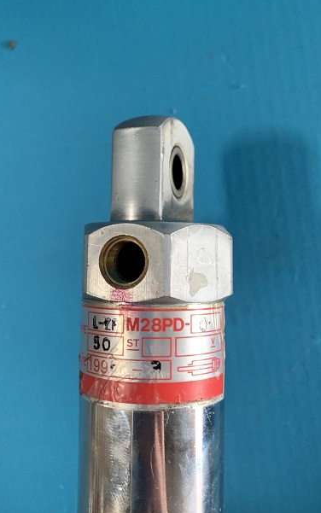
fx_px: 518
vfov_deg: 52.5
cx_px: 158
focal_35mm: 37
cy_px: 212
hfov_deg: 34.5
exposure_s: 1/60
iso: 250
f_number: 1.8
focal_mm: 4.25
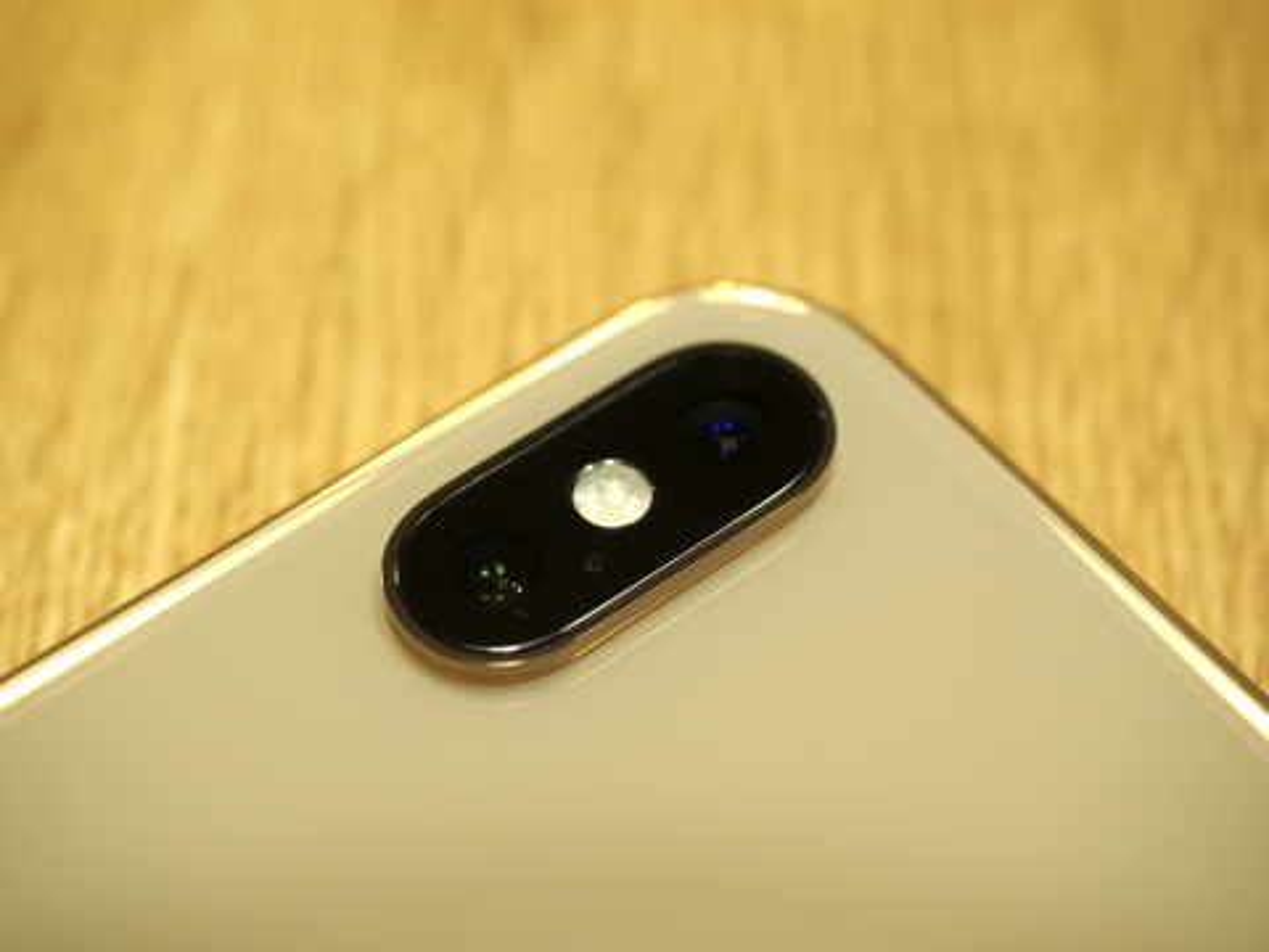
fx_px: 2933
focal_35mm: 80
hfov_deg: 24.4
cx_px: 634
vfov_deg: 18.4
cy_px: 476
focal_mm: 40
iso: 800
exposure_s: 1/100
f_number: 4
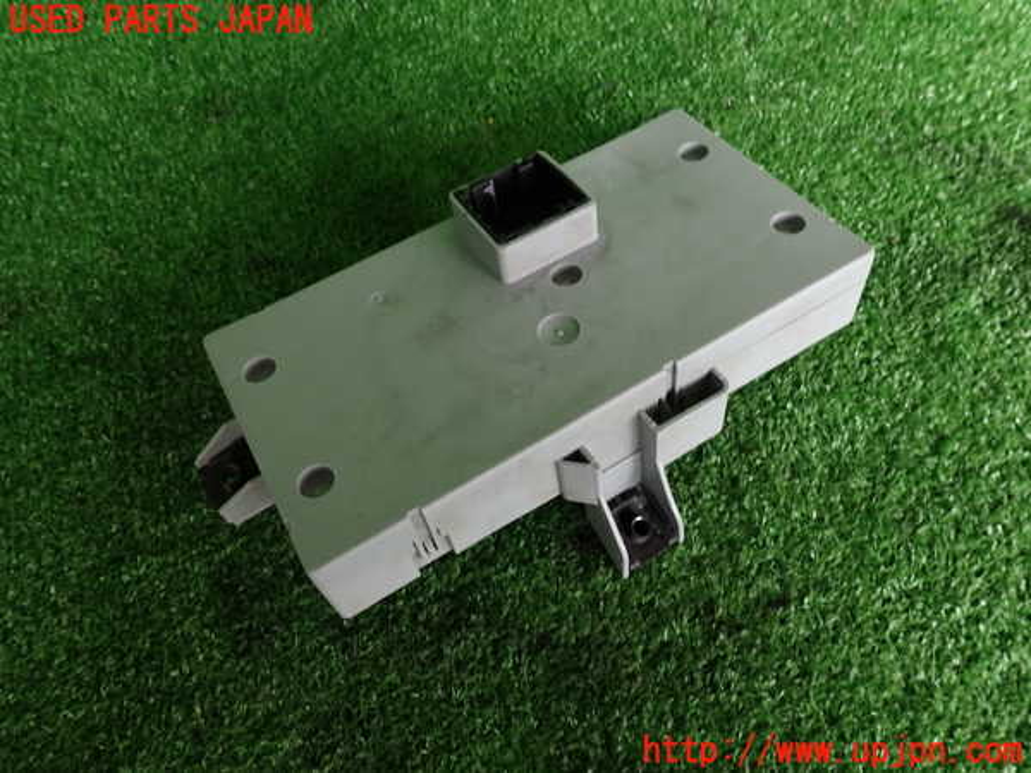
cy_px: 386
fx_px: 745
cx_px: 516
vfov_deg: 54.9
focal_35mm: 25
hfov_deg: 69.4
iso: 100
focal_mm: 4.5
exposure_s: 1/60
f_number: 2.8
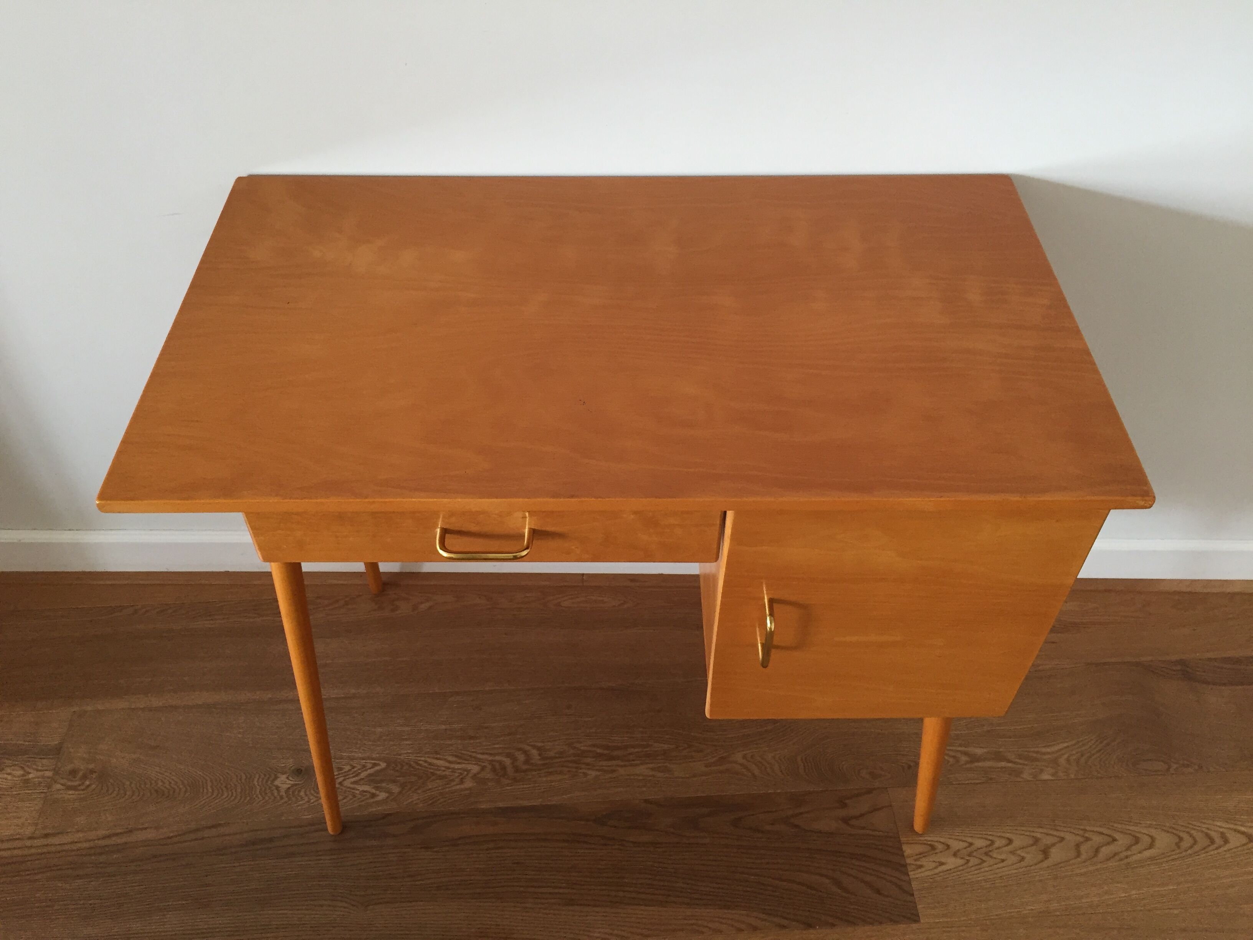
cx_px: 626
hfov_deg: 61.7
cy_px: 470
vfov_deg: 48.2
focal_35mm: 29
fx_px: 1050
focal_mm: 4.15
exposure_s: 1/33
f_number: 2.2
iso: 64
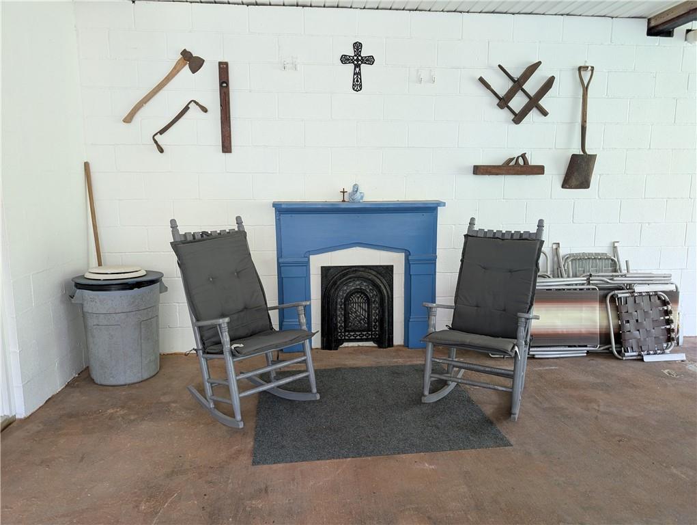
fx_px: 484
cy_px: 262
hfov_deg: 71.5
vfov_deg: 56.9
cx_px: 348
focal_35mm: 24
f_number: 1.68
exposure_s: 1/30.5
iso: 89
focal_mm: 6.9
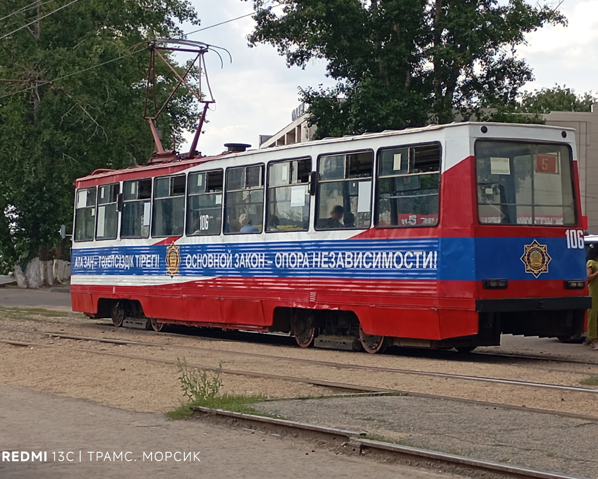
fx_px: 1416
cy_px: 239
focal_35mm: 80
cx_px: 303
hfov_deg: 23.8
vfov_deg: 19.2
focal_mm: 4.27
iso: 101
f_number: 1.8
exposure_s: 1/495
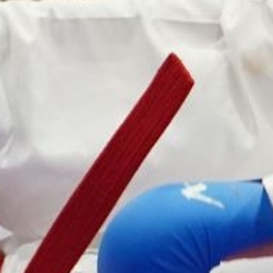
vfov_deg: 1.1
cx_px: 166
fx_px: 13919
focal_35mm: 1560
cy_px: 254
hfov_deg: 1.1
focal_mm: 200
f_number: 2.8
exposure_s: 1/1000
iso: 3200
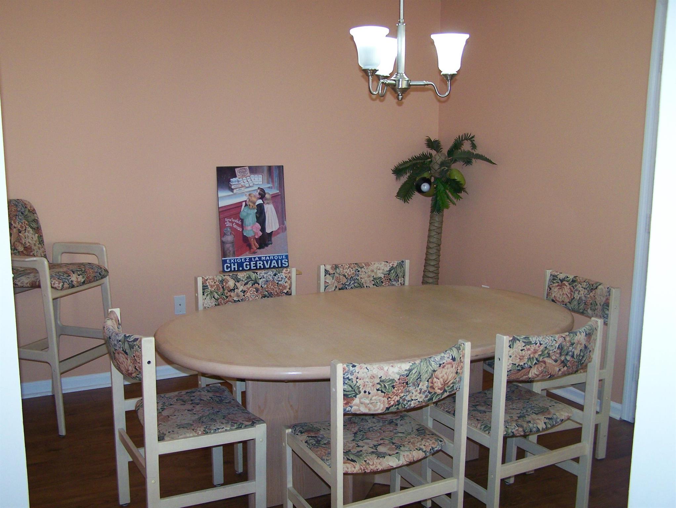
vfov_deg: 37.8
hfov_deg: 48.9
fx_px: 743
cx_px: 338
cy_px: 254
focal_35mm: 38
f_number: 2.8
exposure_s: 1/60
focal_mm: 6.3
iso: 160
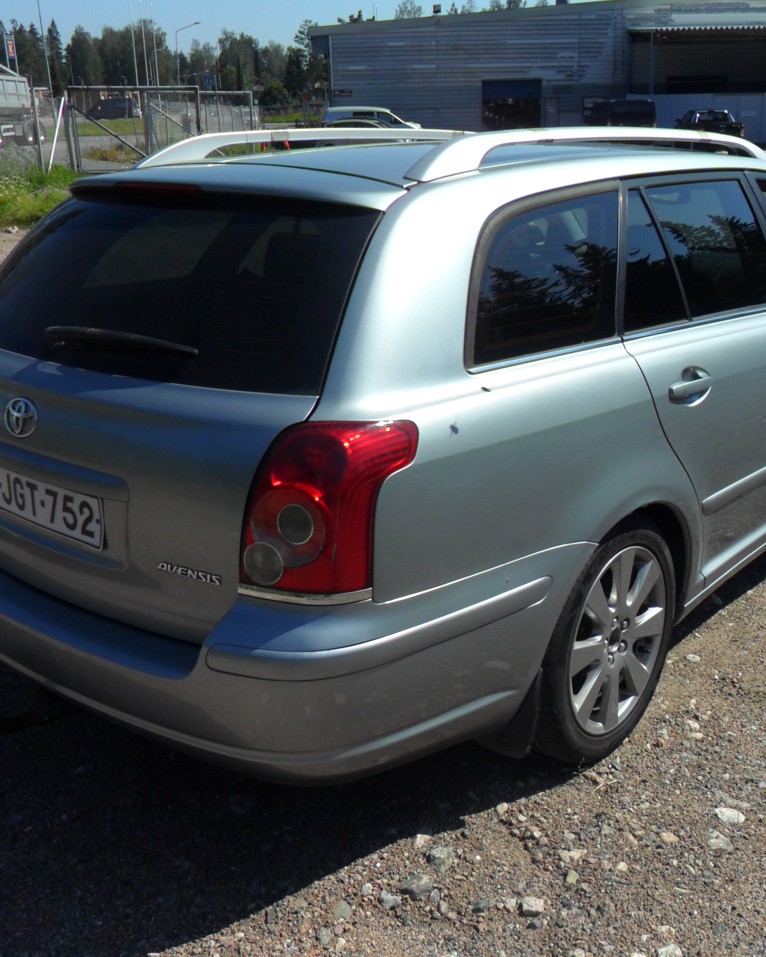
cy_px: 487
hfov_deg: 41.1
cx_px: 433
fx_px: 1020
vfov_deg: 50.3
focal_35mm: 36
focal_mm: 4.9
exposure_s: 1/250
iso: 80
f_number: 8.9
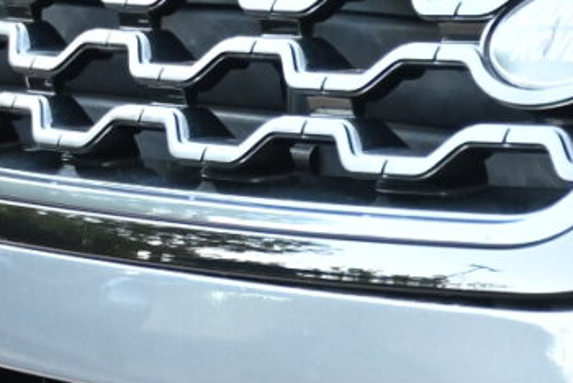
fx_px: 4189
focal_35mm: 263
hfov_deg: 7.2
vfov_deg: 5.2
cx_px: 1547
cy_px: 662
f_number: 4
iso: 900
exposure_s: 1/125
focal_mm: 36
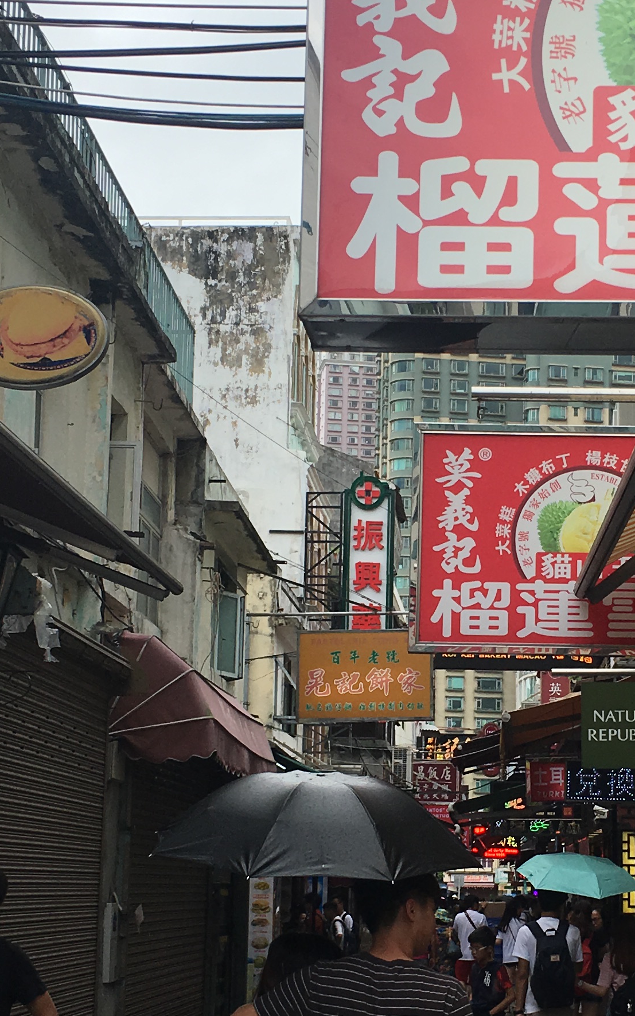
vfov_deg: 29.3
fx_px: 1938
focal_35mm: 70
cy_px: 617
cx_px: 461
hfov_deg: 18.5
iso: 25
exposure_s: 1/905
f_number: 2.2
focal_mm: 4.15
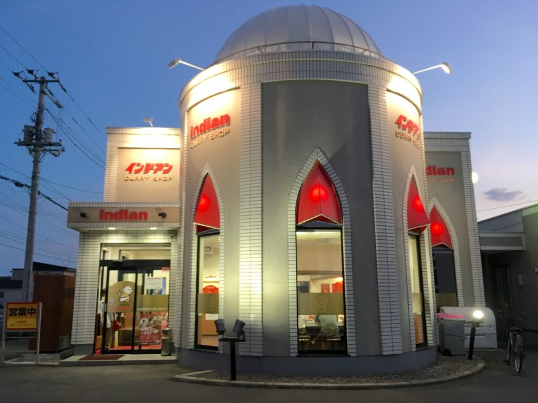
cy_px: 202
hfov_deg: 61.7
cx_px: 269
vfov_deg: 48.2
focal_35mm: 29
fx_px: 451
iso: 80
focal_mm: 4.15
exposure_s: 1/30
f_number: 2.2
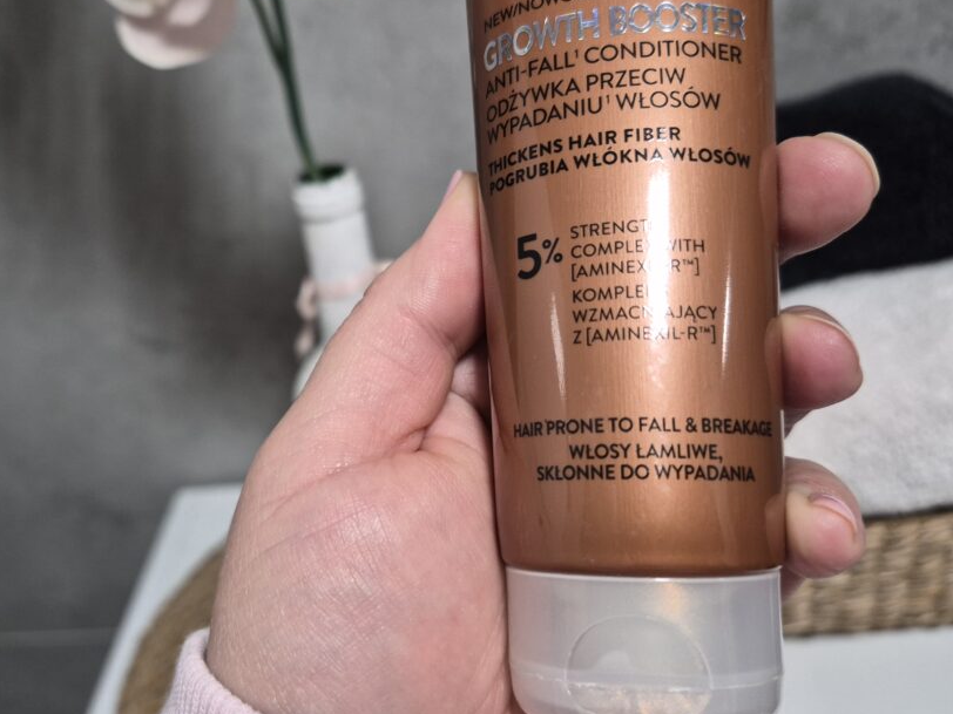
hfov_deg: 61.4
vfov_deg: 48.2
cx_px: 410
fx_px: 798
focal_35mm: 29
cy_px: 344
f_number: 1.8
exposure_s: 1/100
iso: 500
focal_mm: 5.4
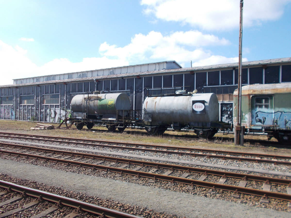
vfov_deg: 46.8
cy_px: 109
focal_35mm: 30
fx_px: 252
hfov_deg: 60.0
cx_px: 146
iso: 80
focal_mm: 5.3
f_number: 8.6
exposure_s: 1/100
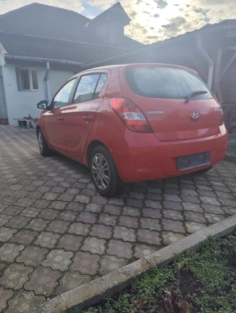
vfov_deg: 71.5
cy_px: 163
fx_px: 218
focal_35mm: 24
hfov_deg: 56.9
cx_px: 118
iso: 50
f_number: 1.65
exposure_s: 1/954
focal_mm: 6.19
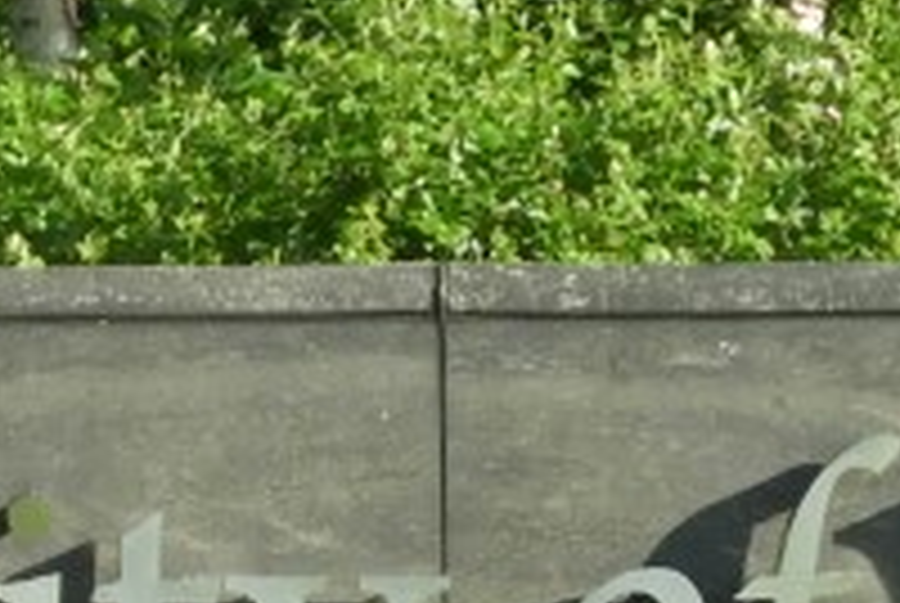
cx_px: 266
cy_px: 680
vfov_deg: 3.4
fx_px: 10290
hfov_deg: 5.0
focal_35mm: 411
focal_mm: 9.9
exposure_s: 1/400
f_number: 4
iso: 100
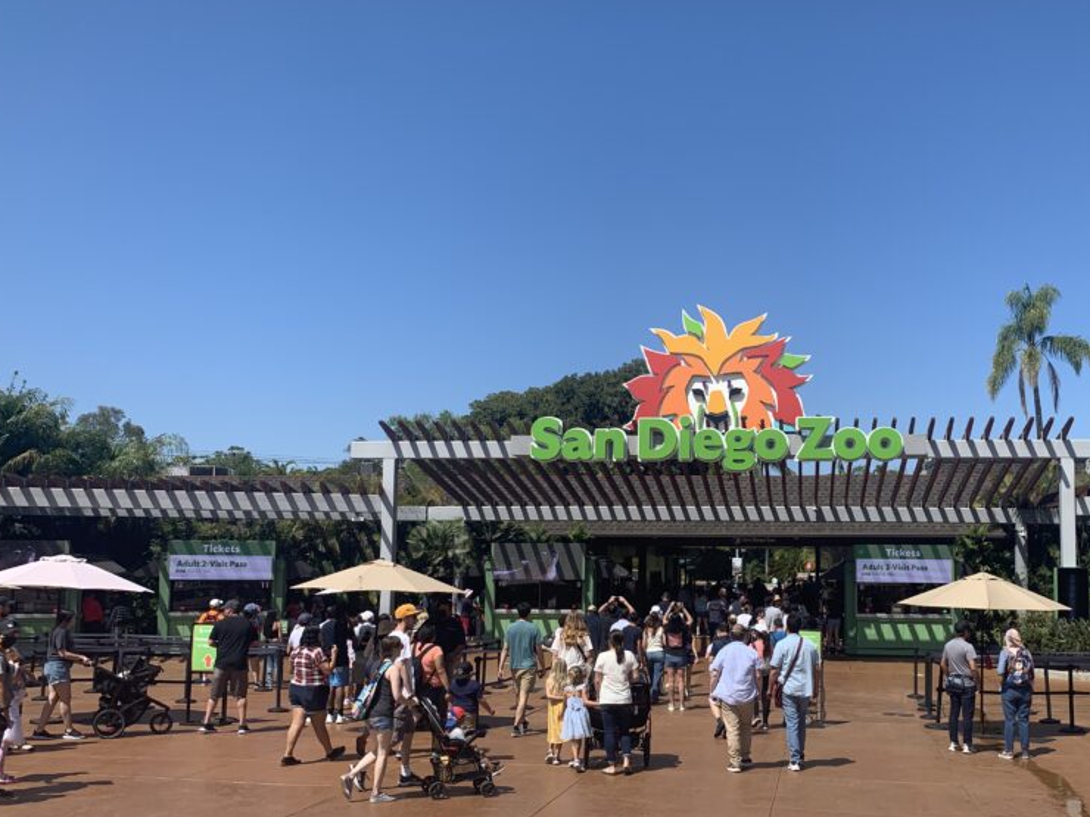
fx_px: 1134
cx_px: 710
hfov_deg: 50.6
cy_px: 480
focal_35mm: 36
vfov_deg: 39.5
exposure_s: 1/2611
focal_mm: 4.25
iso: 25
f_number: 1.8
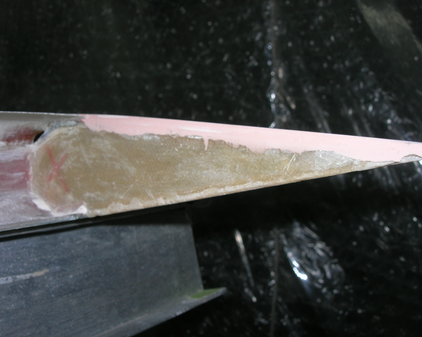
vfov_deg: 37.3
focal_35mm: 40
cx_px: 200
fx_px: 500
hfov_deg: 45.8
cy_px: 170
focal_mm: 7.8
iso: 64
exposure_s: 1/60.1
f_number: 4.8
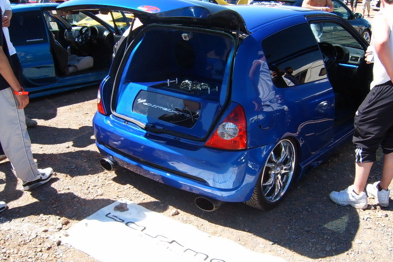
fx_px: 437
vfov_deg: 33.4
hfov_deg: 48.5
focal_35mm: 40
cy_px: 134
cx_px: 197
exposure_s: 1/125
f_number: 5.8
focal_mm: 5.8
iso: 63
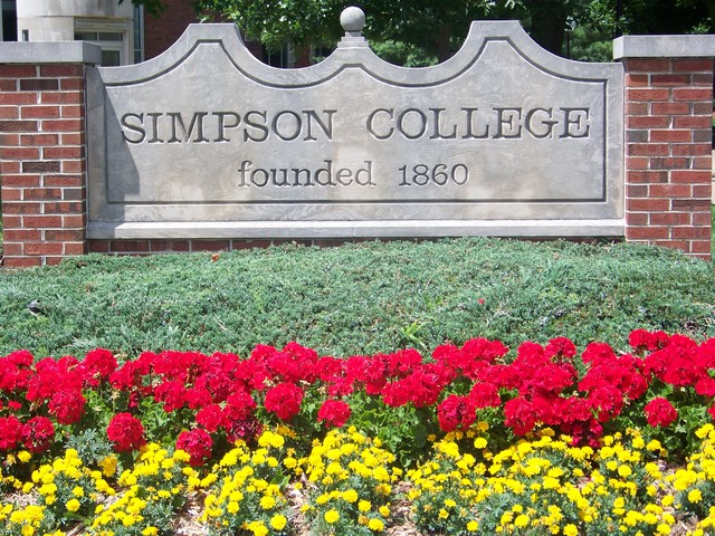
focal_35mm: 78
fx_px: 1611
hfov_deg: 25.0
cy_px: 268
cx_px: 358
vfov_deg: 18.9
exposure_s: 1/500
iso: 64
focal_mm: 13.2
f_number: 3.2
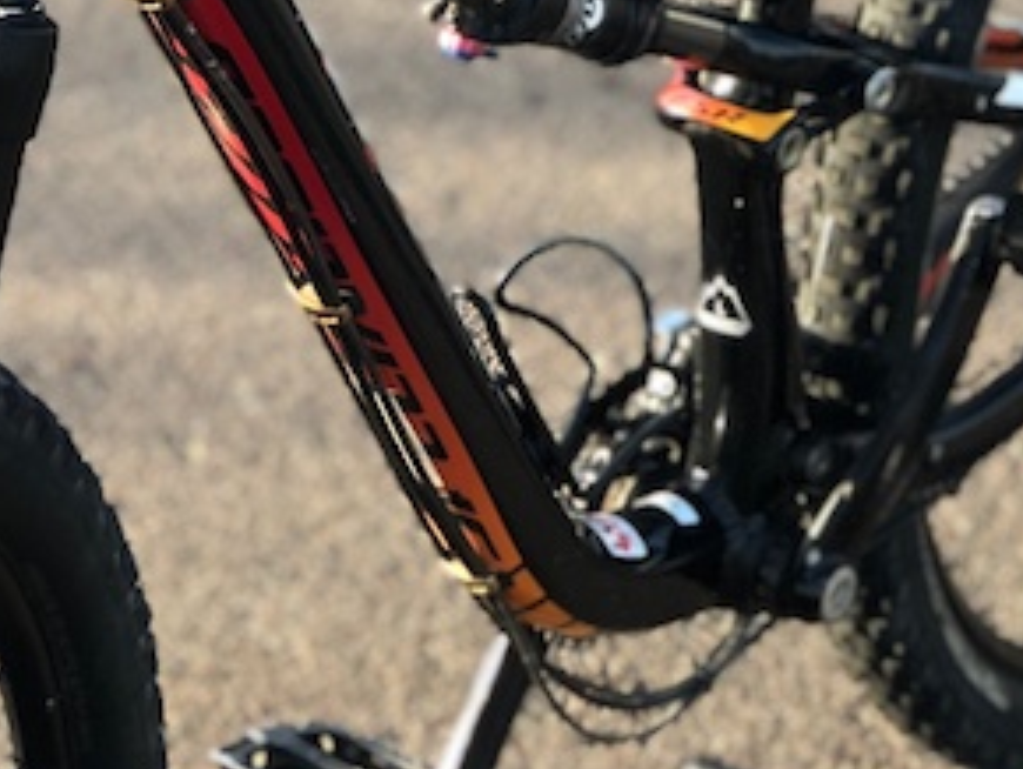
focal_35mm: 157
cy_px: -219
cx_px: 554
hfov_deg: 12.6
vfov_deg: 9.3
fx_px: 4644
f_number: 2.8
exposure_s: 1/120
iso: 40
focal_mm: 6.6
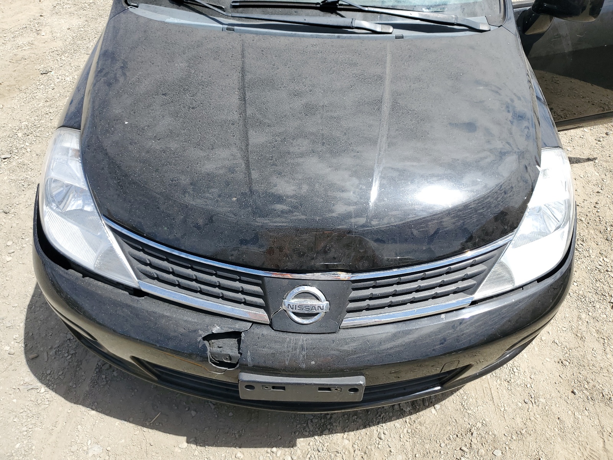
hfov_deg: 67.3
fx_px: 460
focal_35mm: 26
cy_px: 230
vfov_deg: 53.1
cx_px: 306
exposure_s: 1/2500
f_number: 1.5
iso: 50
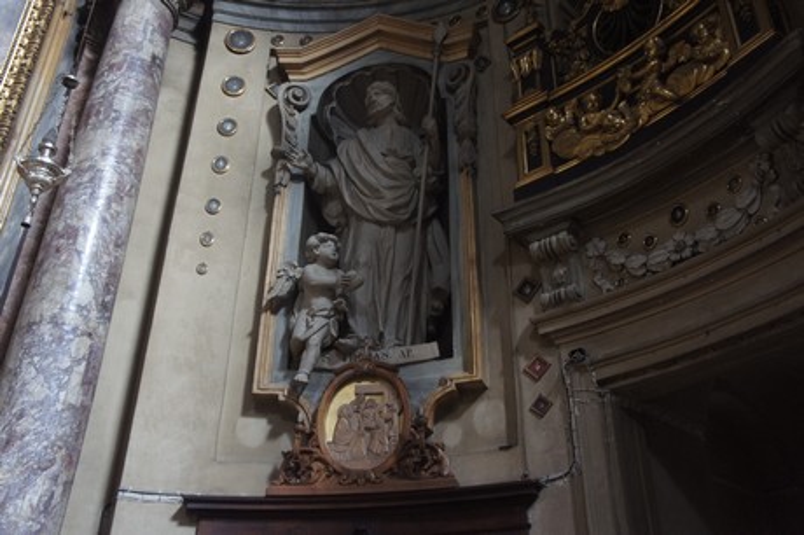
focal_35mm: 34
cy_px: 268
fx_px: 770
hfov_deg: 55.1
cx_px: 402
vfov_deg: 38.3
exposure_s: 1/40
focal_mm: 23
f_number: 4
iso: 3200
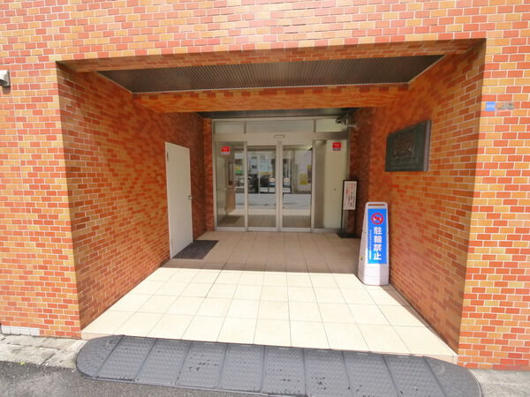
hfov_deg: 102.1
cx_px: 265
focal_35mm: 14
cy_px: 198
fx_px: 214
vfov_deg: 85.7
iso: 640
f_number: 7.1
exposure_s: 1/320
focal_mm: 7
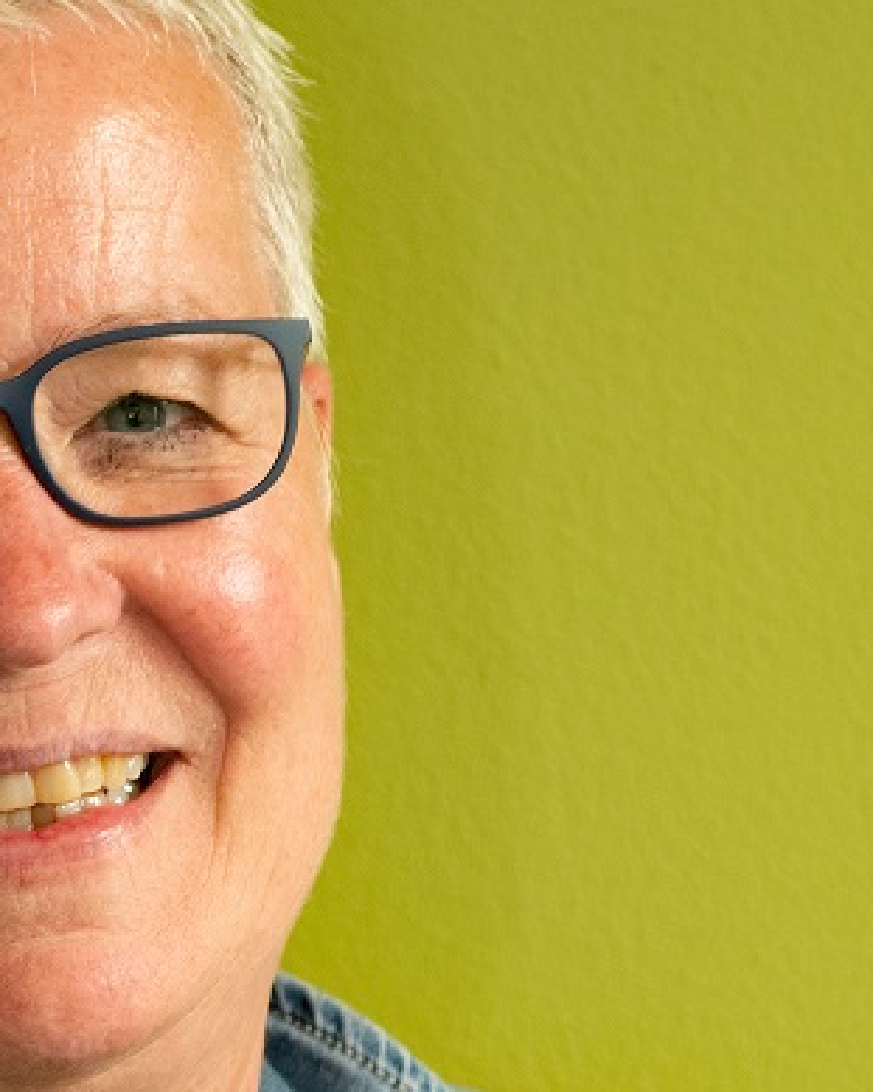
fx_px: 9111
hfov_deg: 5.5
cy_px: 828
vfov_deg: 6.9
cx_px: -41
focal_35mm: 282
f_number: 5.6
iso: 800
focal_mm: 70
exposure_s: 1/60
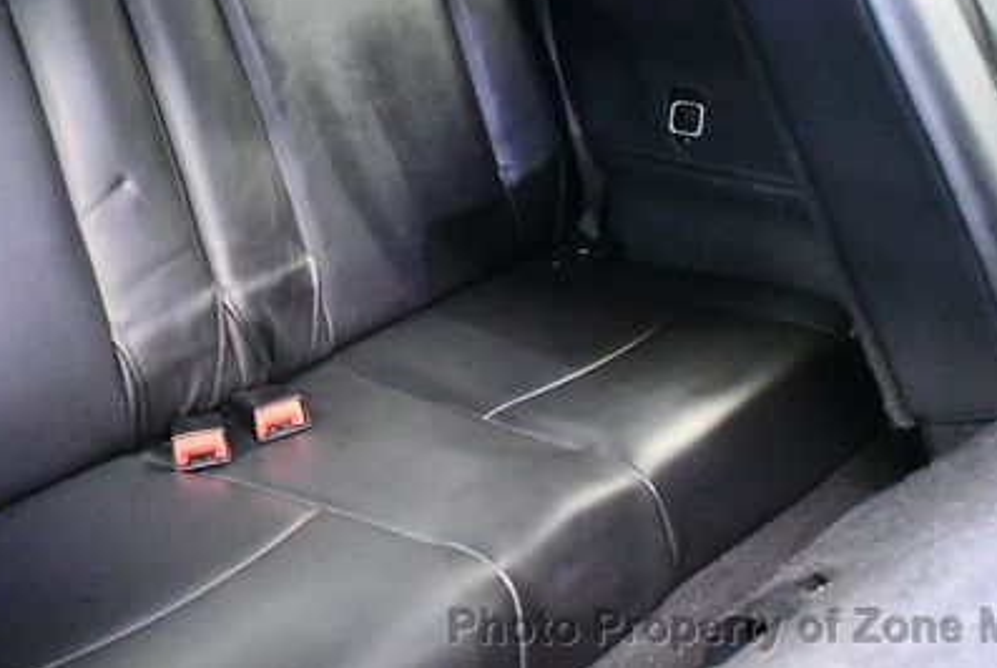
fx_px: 1609
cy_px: 137
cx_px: 412
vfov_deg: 23.1
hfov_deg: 34.3
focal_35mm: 58
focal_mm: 18
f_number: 3.5
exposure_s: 1/50
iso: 12800
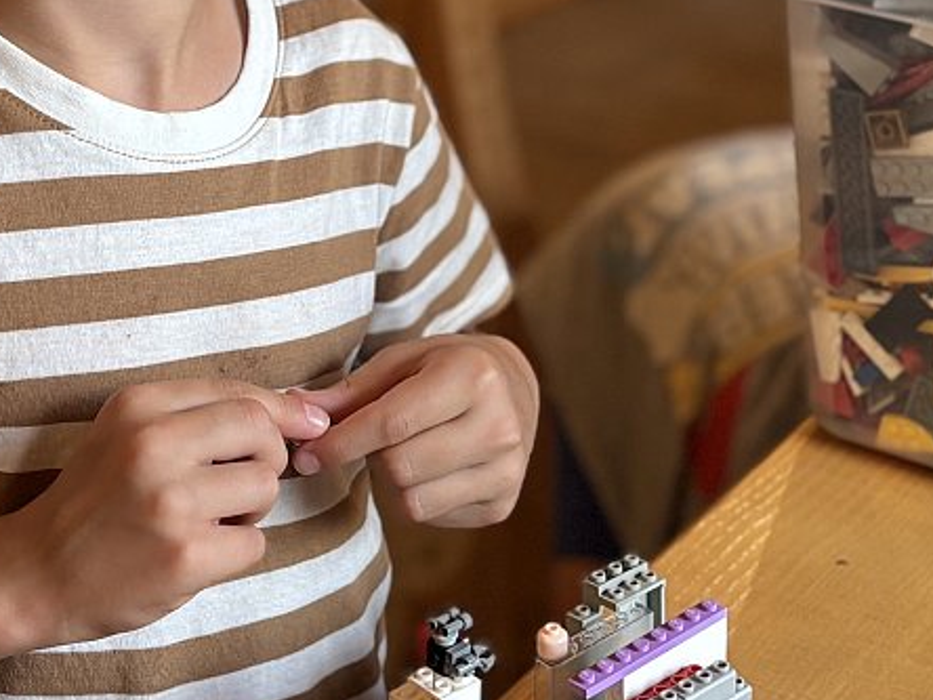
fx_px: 2021
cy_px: 217
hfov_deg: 25.9
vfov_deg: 19.6
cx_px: 372
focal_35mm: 75
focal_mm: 5.96
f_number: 1.6
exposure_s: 1/60
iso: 160
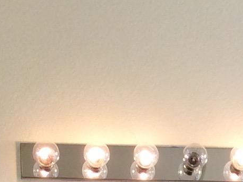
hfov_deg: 10.9
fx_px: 1261
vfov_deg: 7.5
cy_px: 476
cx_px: 267
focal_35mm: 180
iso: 40
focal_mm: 3.3
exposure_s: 1/60
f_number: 2.4
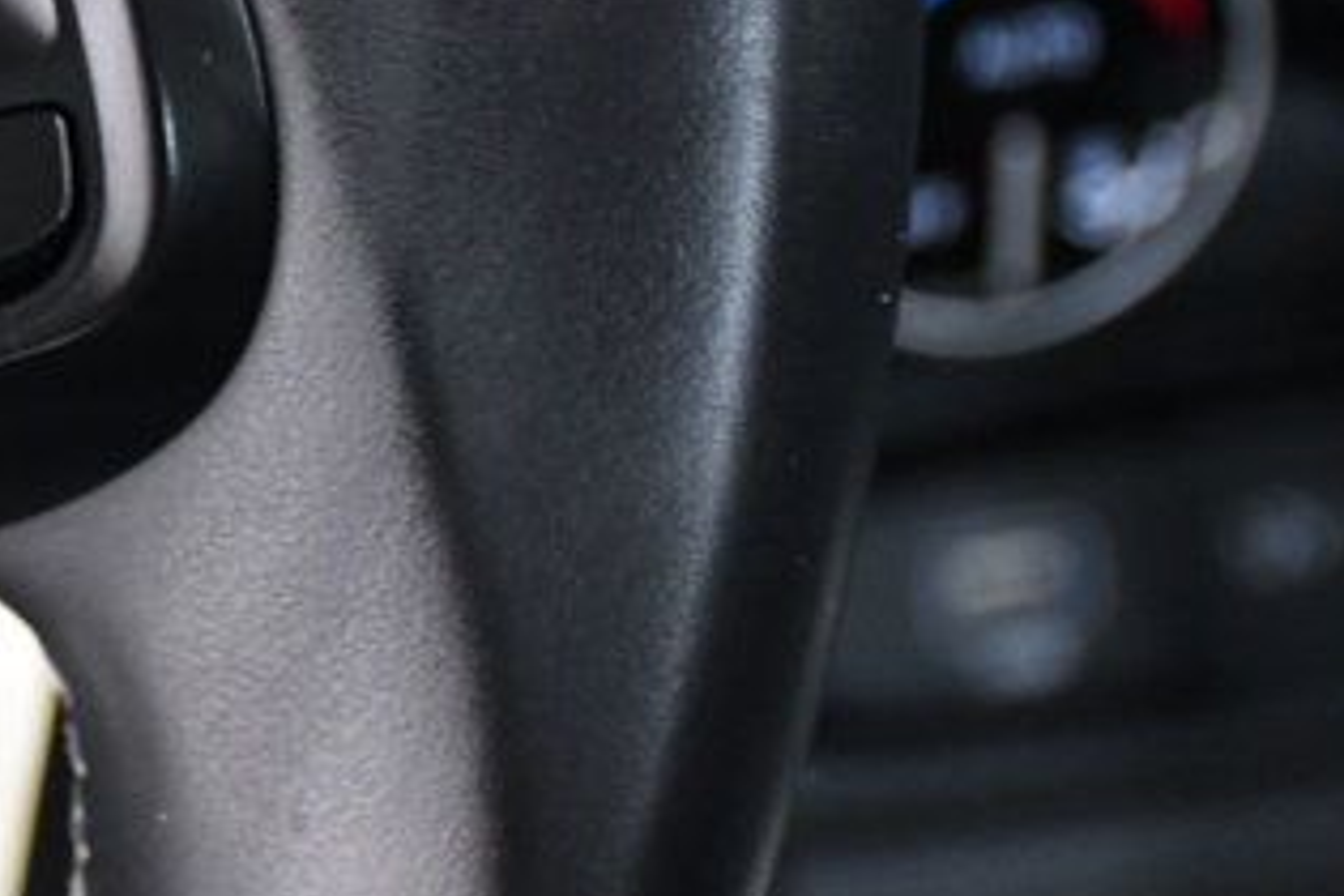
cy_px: 265
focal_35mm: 205
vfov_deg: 6.7
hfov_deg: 9.9
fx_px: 7653
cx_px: -107
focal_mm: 42
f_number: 4.5
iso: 2500
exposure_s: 1/80
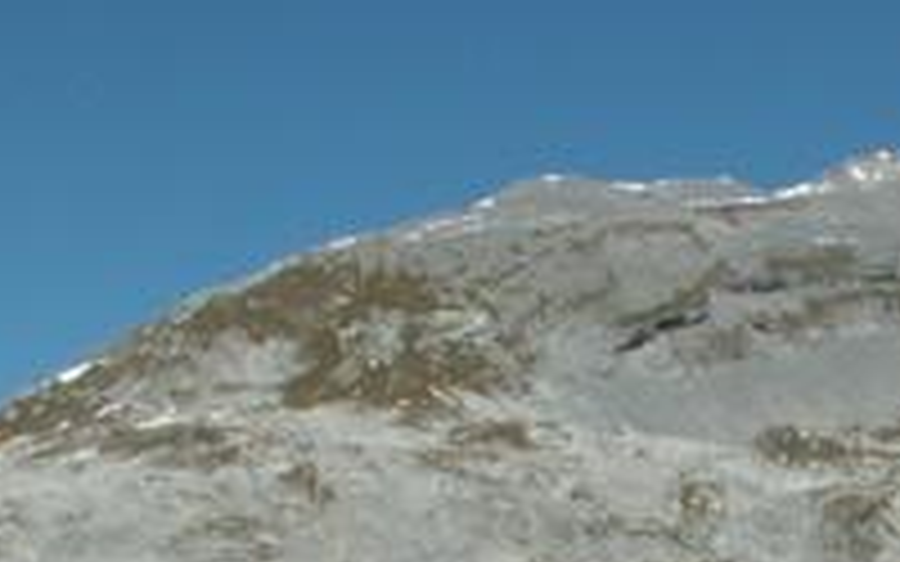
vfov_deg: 10.6
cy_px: 827
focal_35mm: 119
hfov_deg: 17.0
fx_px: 2919
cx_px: 968
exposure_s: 1/250
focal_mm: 5.86
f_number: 8
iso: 50
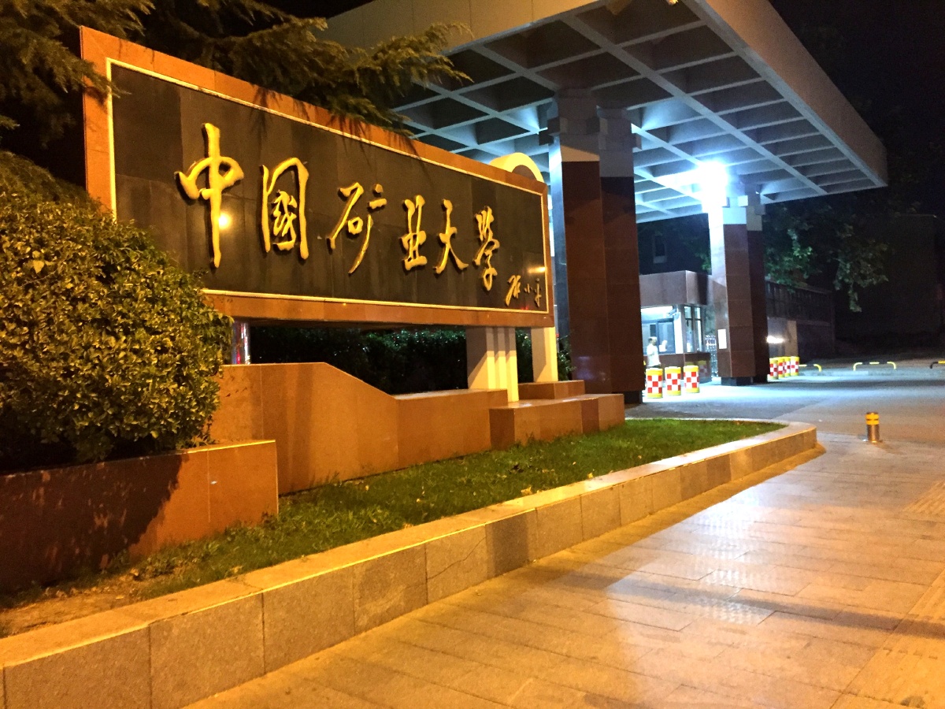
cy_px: 354
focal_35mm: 29
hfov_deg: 61.7
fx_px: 792
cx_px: 472
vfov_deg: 48.2
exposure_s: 1/17
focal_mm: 4.15
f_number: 2.2
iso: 500
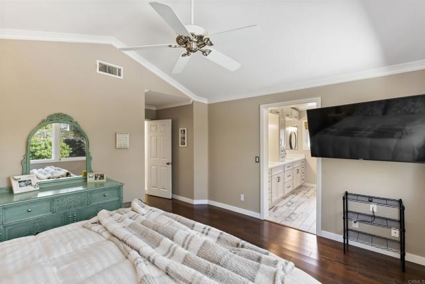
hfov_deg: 96.7
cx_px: 212
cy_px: 142
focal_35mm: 16
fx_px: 189
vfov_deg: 73.9
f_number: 7.1
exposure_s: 1/4
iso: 500
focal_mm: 16
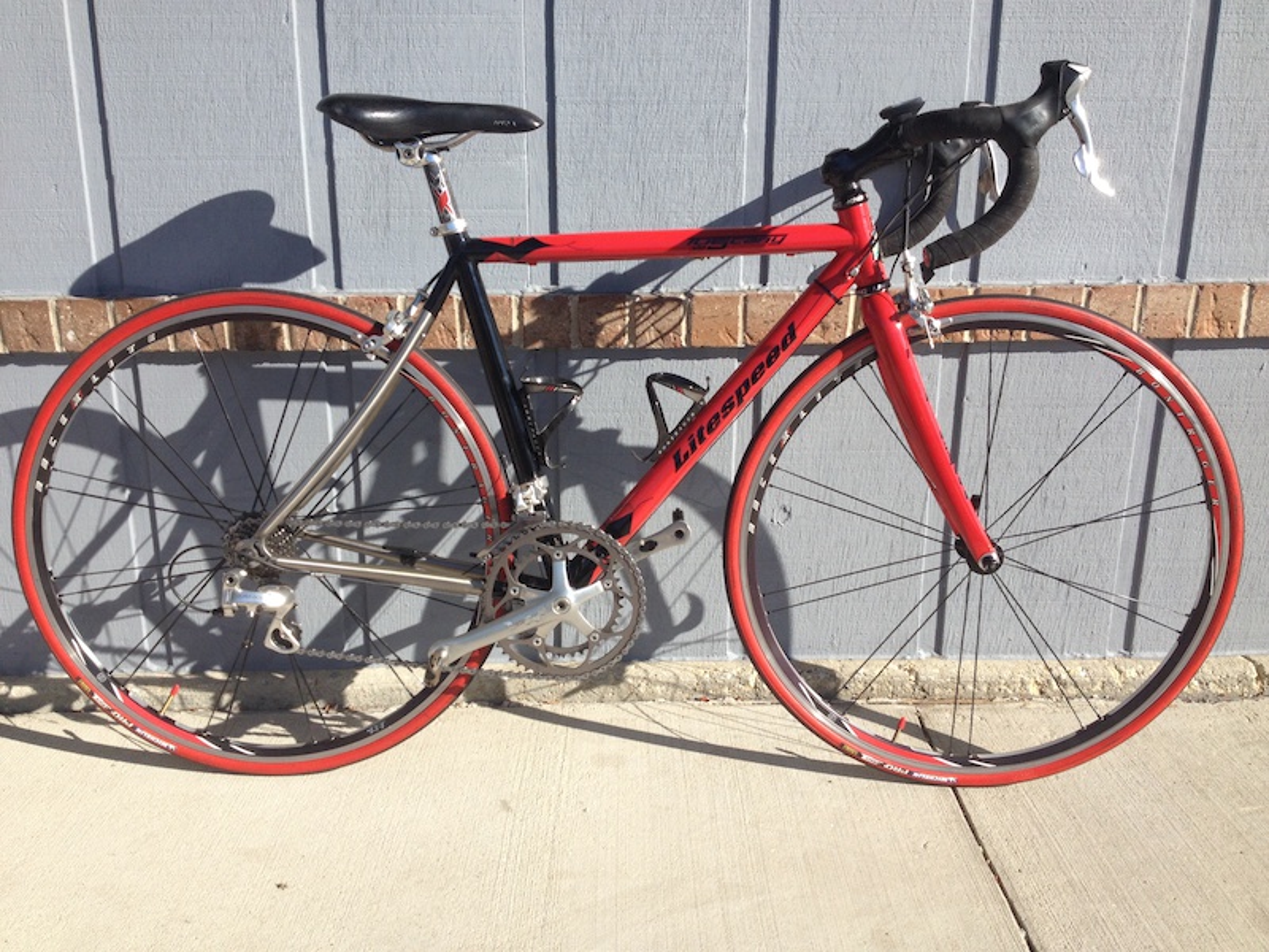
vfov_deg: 40.7
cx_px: 634
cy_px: 476
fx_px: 1283
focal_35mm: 35
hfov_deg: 52.6
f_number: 2.4
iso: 50
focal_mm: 4.28
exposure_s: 1/1381
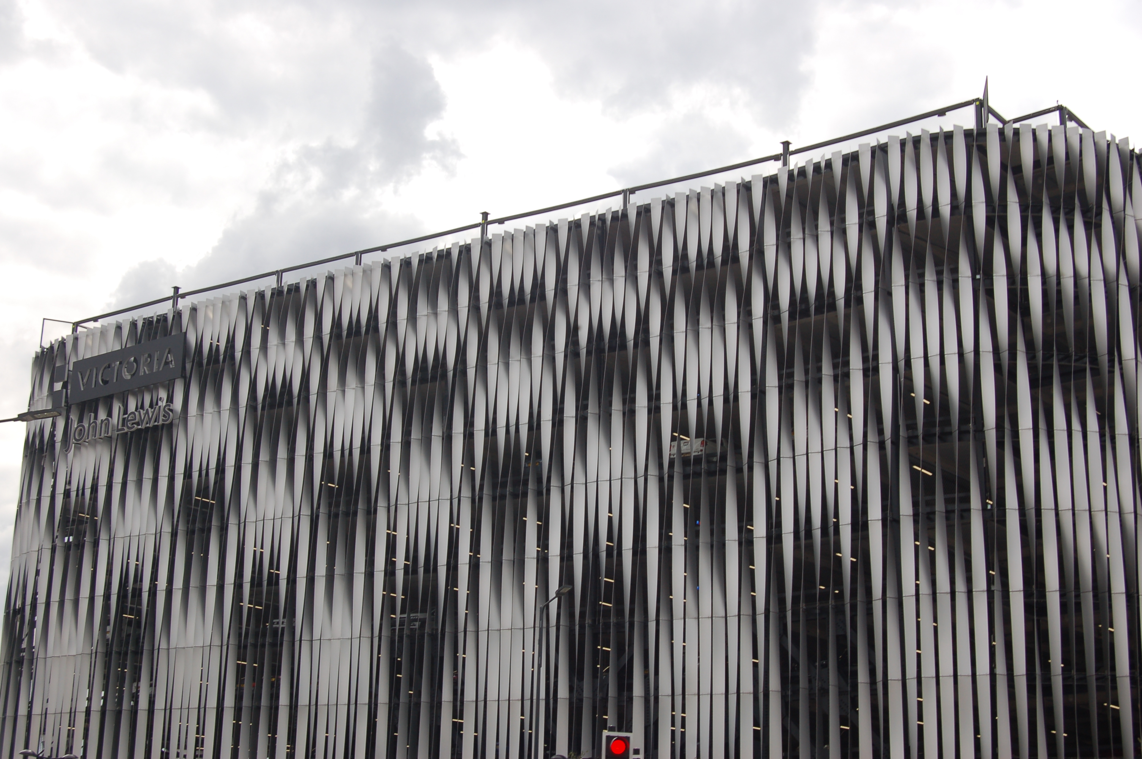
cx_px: 571
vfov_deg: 23.7
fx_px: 1807
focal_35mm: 57
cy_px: 380
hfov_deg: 35.1
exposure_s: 1/320
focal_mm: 38
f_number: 9
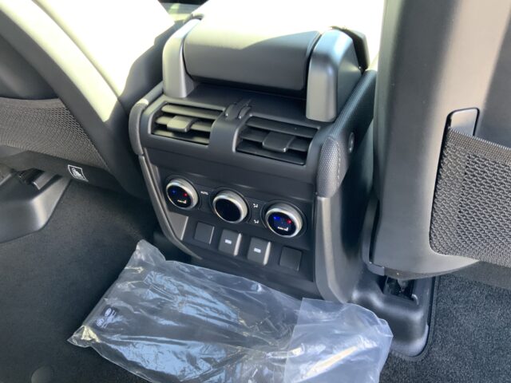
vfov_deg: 48.2
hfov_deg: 61.7
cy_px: 192
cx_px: 256
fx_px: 428
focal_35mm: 29
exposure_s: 1/43
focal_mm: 3
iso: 160
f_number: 1.8
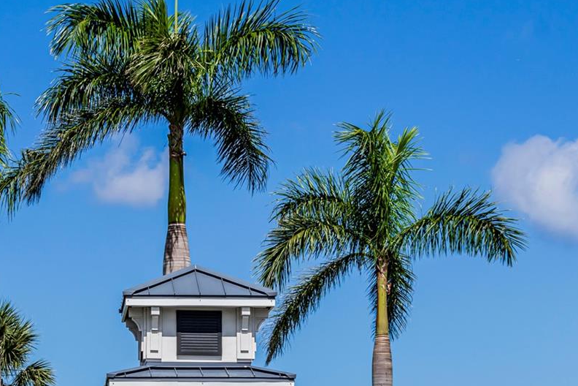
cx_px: 191
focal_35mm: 103
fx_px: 1654
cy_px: 322
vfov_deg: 13.2
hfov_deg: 19.8
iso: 100
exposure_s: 1/320
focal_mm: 34
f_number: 9
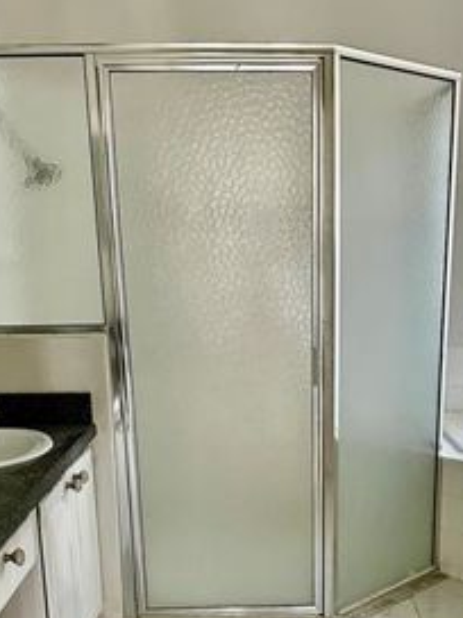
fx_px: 838
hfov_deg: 30.7
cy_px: 486
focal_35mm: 47
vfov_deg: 39.0
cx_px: 296
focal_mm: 6.86
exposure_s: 1/60
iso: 800
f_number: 1.78
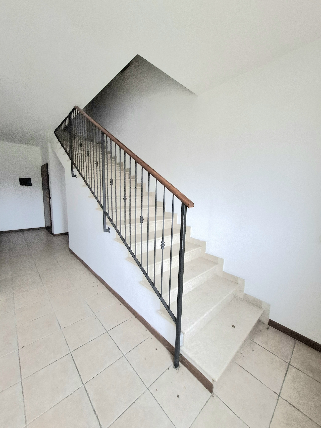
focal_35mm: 13
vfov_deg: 106.2
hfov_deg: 89.9
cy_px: 214
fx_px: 161
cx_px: 160
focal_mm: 1.74
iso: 400
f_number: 2.2
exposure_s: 1/25
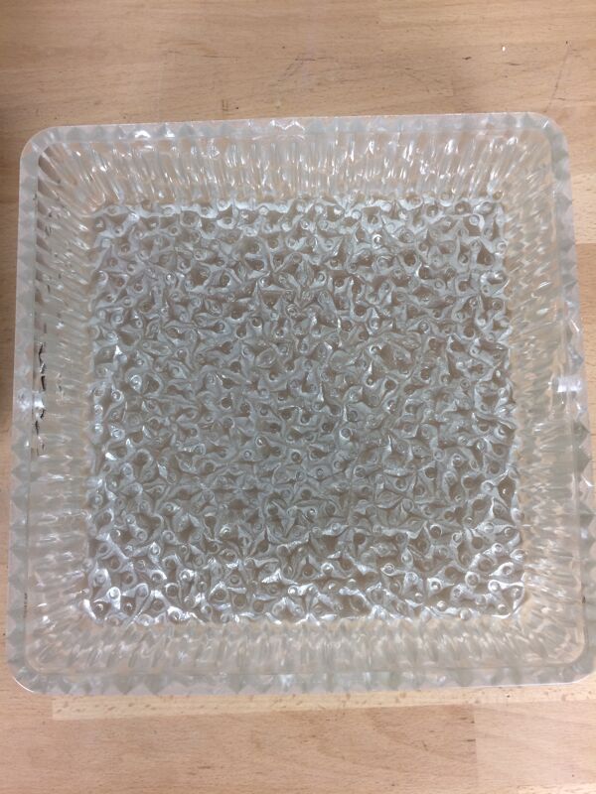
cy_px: 397
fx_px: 666
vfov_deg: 61.7
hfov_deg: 48.2
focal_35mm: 29
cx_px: 298
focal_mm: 4.15
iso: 32
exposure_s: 1/33
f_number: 2.2
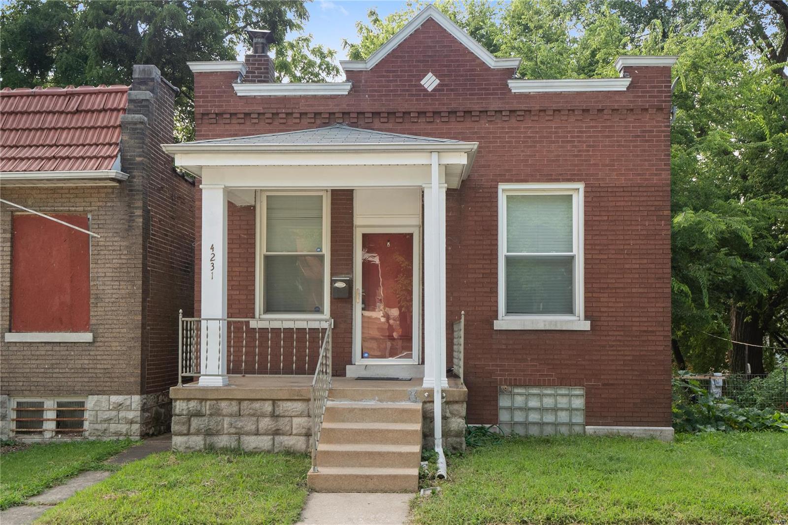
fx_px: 788
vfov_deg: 36.9
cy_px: 262
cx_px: 394
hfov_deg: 53.1
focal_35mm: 36
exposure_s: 1/100
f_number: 8
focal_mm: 18
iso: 400
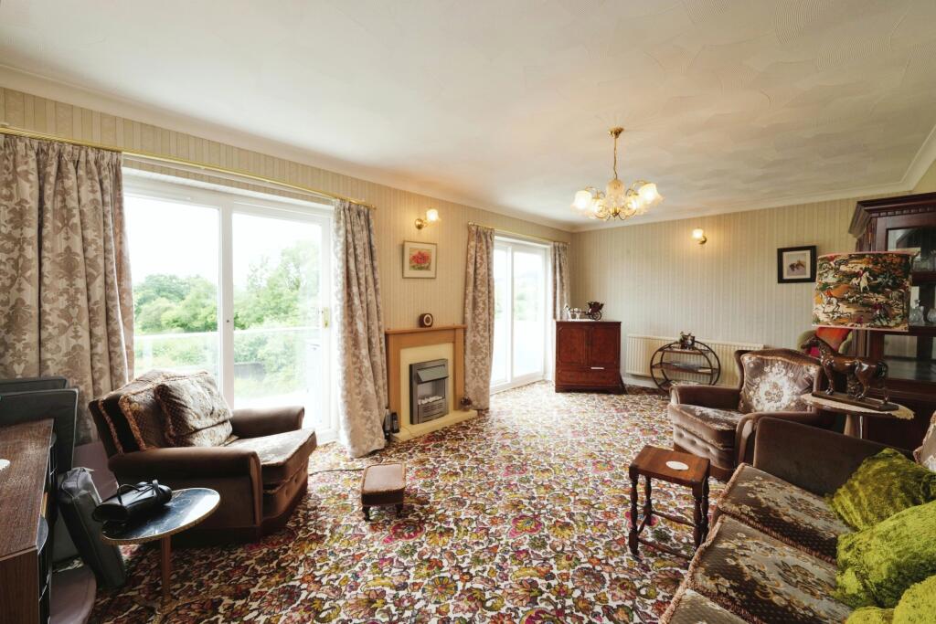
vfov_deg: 81.2
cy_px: 312
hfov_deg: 104.2
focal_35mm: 14
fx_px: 364
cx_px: 468
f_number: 6.3
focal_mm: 14
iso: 500
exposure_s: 1/60
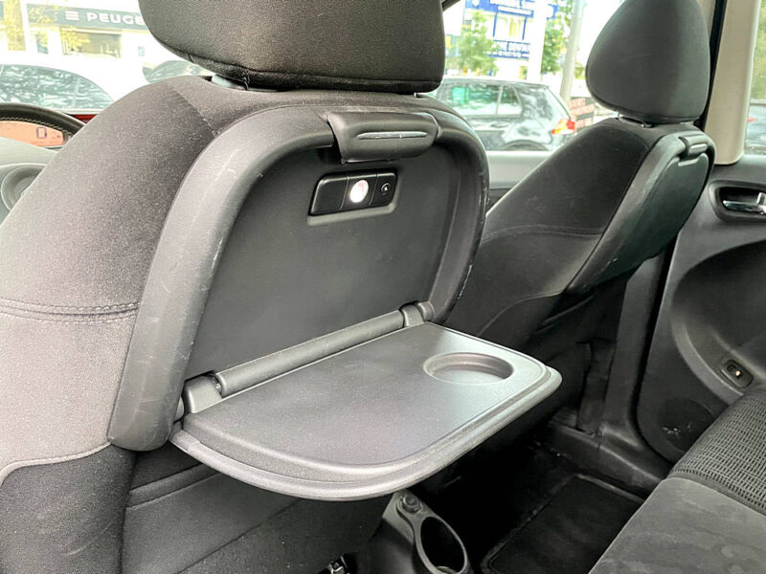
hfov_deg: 67.3
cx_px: 383
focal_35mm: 26
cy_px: 287
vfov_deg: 53.1
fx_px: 575
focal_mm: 4.2
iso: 500
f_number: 1.6
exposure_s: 1/60
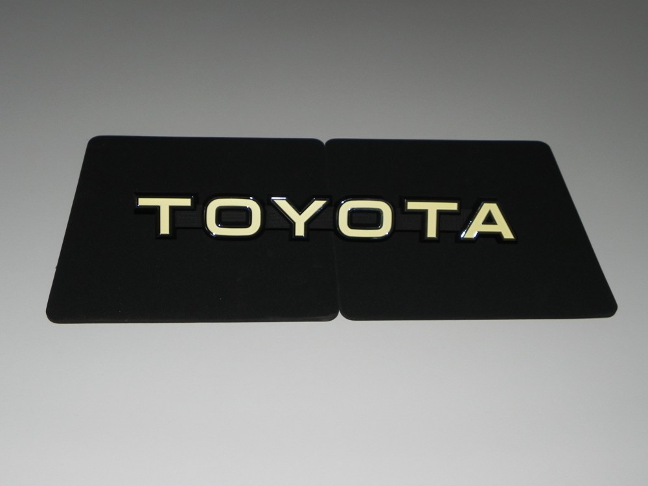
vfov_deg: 35.1
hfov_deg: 45.8
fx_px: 768
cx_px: 324
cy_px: 243
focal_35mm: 41
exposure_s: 1/30
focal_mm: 7.3
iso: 200
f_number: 3.2
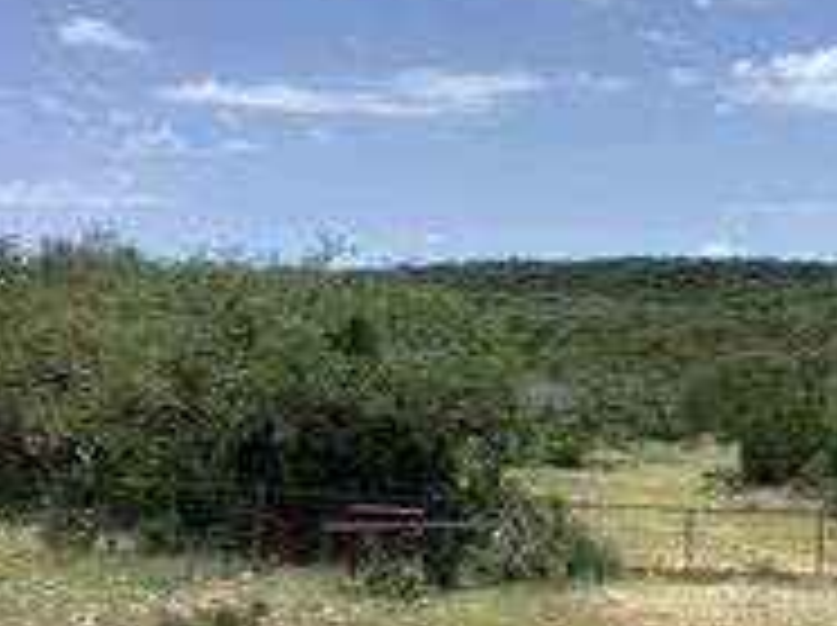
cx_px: 677
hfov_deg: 26.5
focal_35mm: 72
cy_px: 367
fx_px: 1739
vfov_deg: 20.4
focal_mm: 3.3
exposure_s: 1/1812
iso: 25
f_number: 2.4
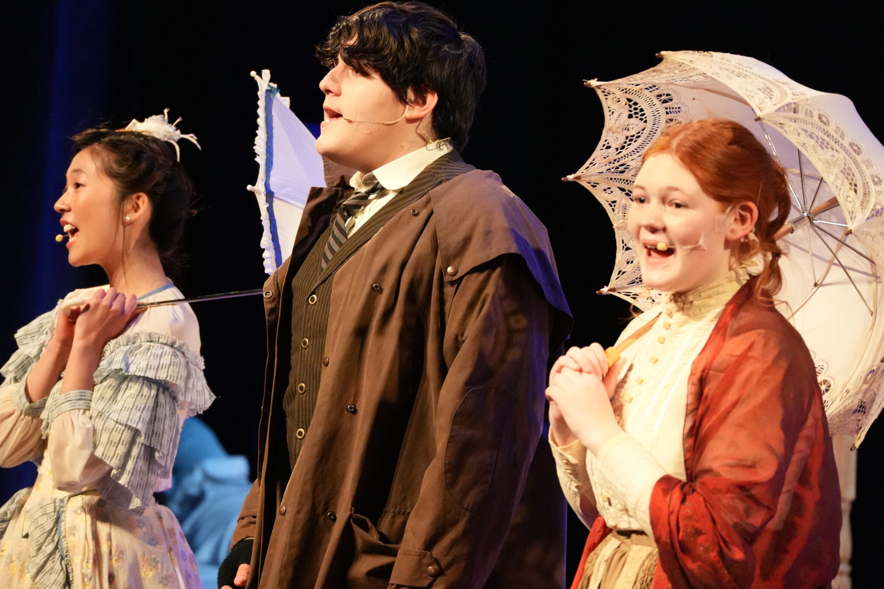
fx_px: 5475
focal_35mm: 223
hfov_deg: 9.2
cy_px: 345
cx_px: 380
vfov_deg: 6.2
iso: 12800
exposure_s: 1/200
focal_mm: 179
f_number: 5.6
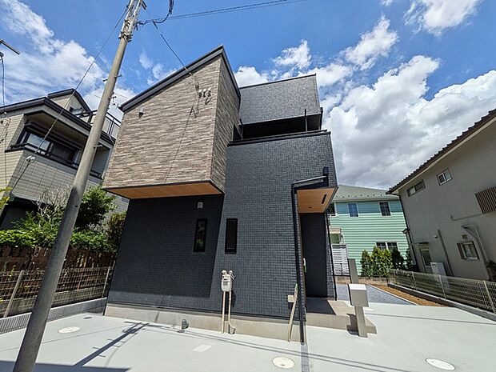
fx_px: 201
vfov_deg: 85.7
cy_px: 186
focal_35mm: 14
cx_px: 248
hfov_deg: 102.1
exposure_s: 1/3106
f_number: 2.2
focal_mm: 1.83
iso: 48
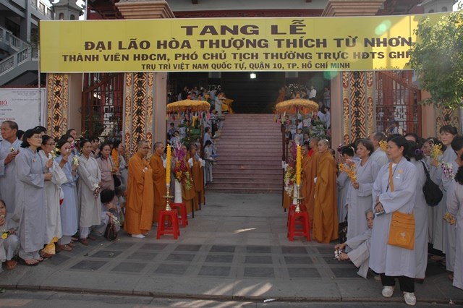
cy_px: 154
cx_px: 232
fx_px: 347
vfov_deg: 47.9
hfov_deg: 67.4
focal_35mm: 27
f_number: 7.1
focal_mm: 18
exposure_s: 1/200
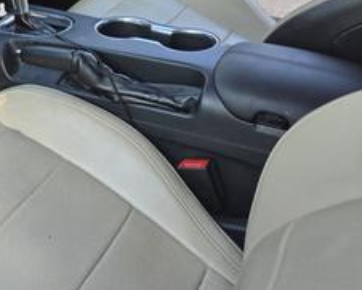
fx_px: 536
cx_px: -38
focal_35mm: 50
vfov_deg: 29.7
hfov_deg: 32.7
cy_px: 64
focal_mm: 5.4
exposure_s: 1/180
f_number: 1.8
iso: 40
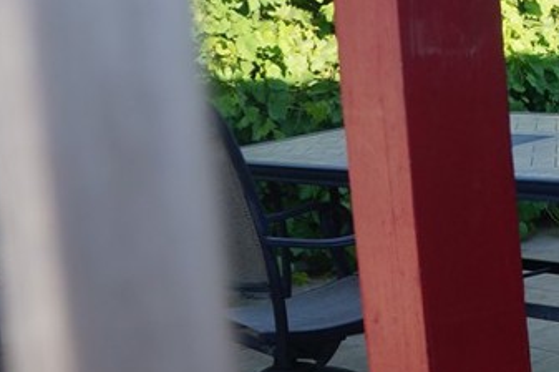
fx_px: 1342
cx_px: 838
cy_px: 135
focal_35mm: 87
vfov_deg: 15.7
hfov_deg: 20.2
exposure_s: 1/125
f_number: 9
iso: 200
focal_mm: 19
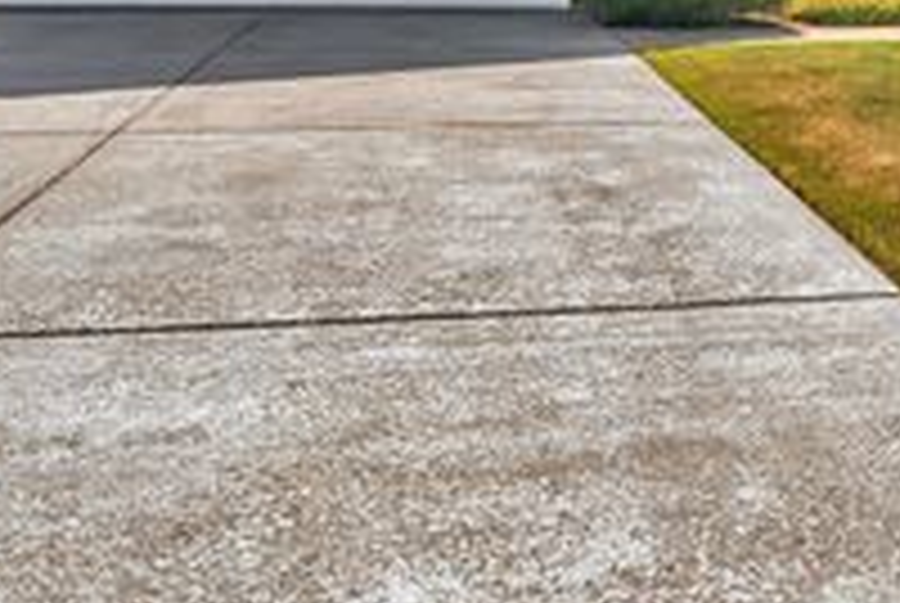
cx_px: 630
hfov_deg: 47.3
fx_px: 1001
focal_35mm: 40
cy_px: -126
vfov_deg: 28.9
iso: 400
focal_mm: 16
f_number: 9
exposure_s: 1/500
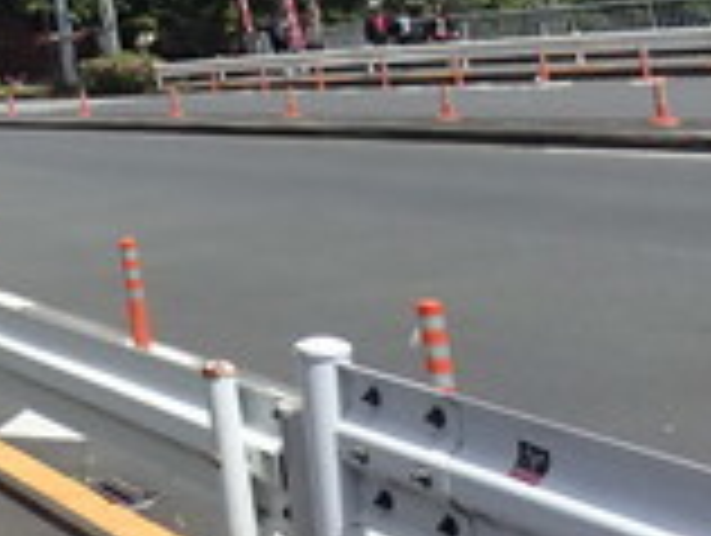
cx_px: -284
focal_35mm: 71
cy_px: -95
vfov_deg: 19.6
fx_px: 1461
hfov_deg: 23.3
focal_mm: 4.5
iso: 800
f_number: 8
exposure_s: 1/1250
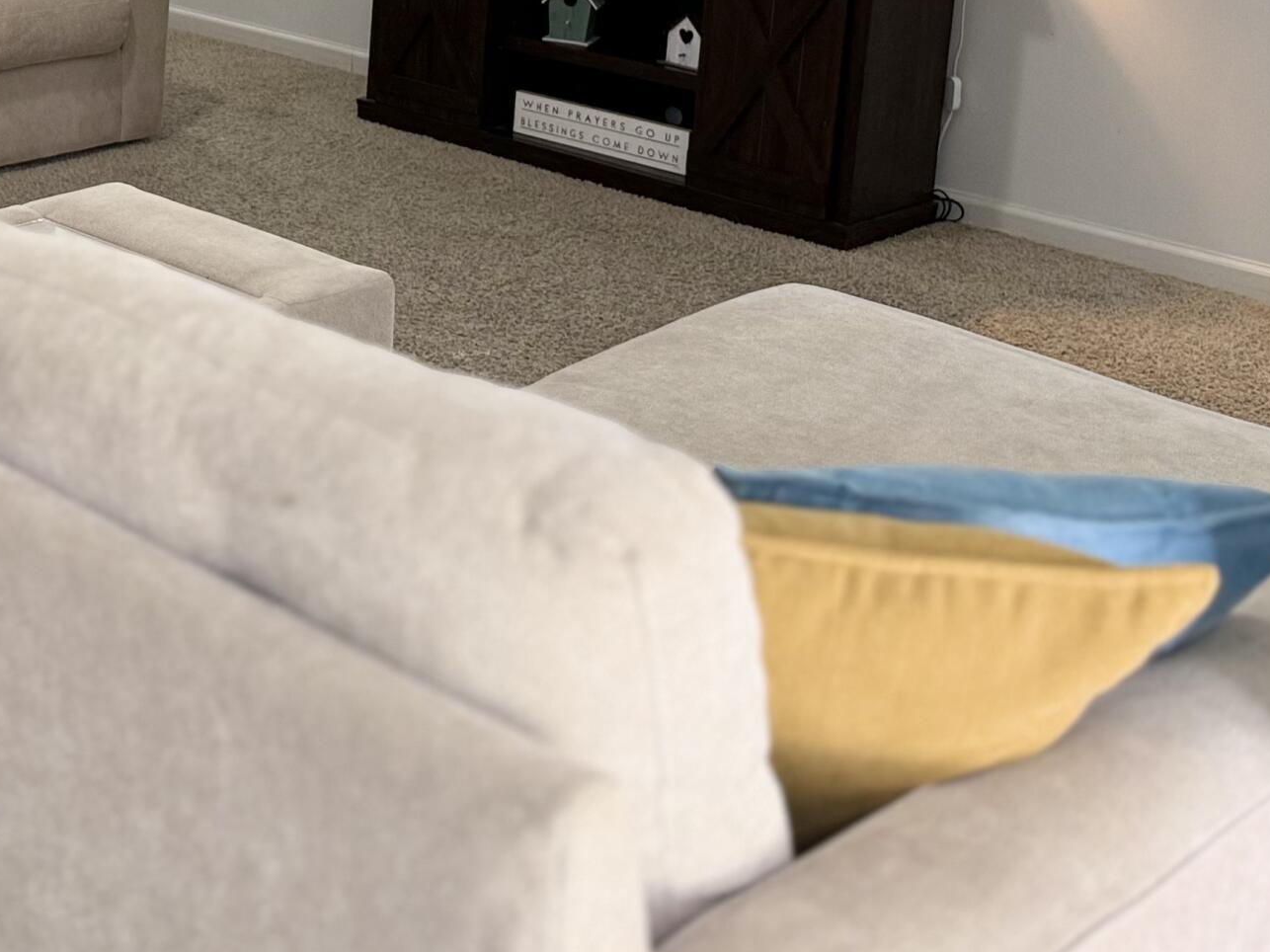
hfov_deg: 30.9
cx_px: -96
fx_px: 2054
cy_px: -77
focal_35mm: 56
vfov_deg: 24.5
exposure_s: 1/60
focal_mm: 6.76
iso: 160
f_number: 1.78
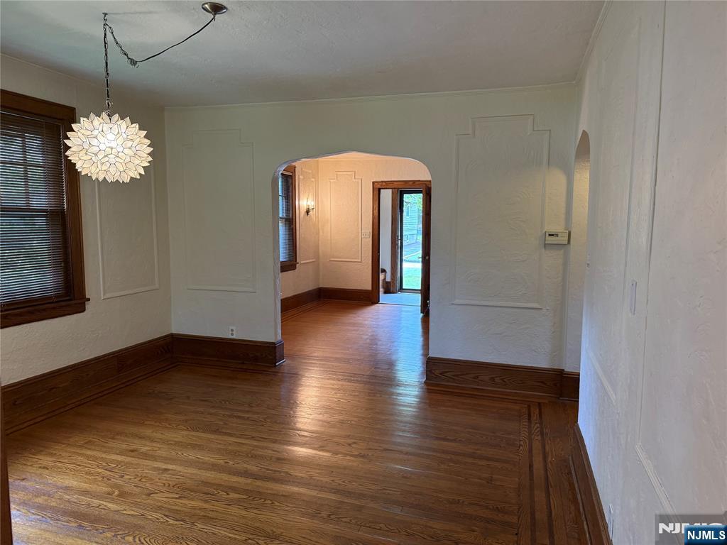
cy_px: 272
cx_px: 364
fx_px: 504
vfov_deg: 56.8
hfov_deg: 71.6
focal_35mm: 24
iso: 250
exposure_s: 1/60
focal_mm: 6.76
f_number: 1.78
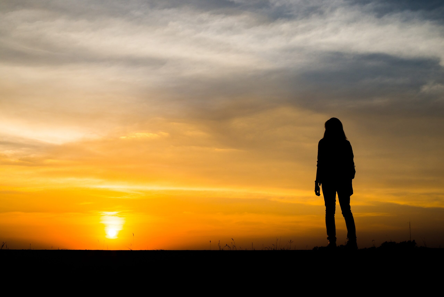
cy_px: 148
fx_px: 617
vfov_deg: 27.0
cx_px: 222
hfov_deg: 39.6
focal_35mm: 50
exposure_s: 1/250
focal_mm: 50
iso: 250
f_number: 14
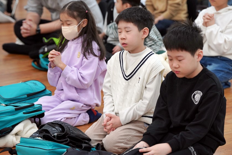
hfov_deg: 15.8
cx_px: 116
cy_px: 78
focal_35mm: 130
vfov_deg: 10.5
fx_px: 838
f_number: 4
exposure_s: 1/160
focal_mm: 122
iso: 1600
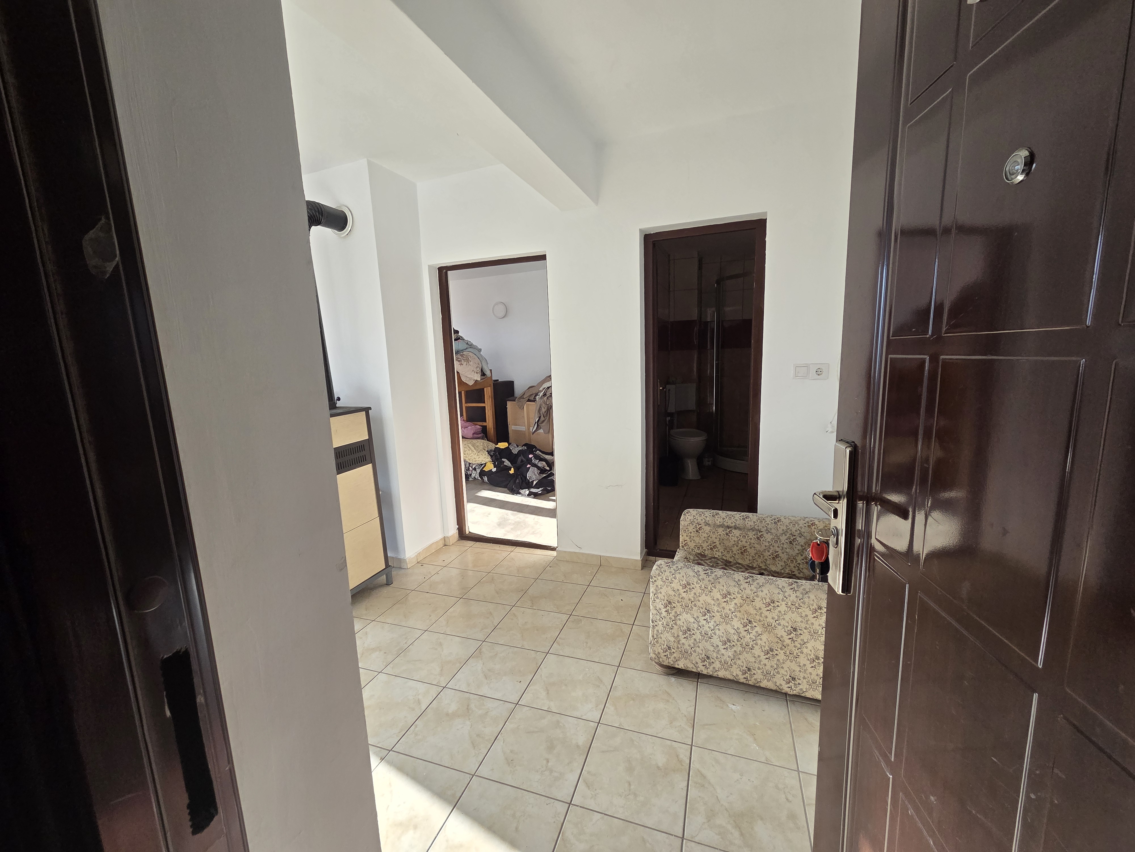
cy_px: 426
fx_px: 426
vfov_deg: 89.9
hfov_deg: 106.2
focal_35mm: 13
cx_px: 568
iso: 200
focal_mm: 2.2
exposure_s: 1/359
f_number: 2.2
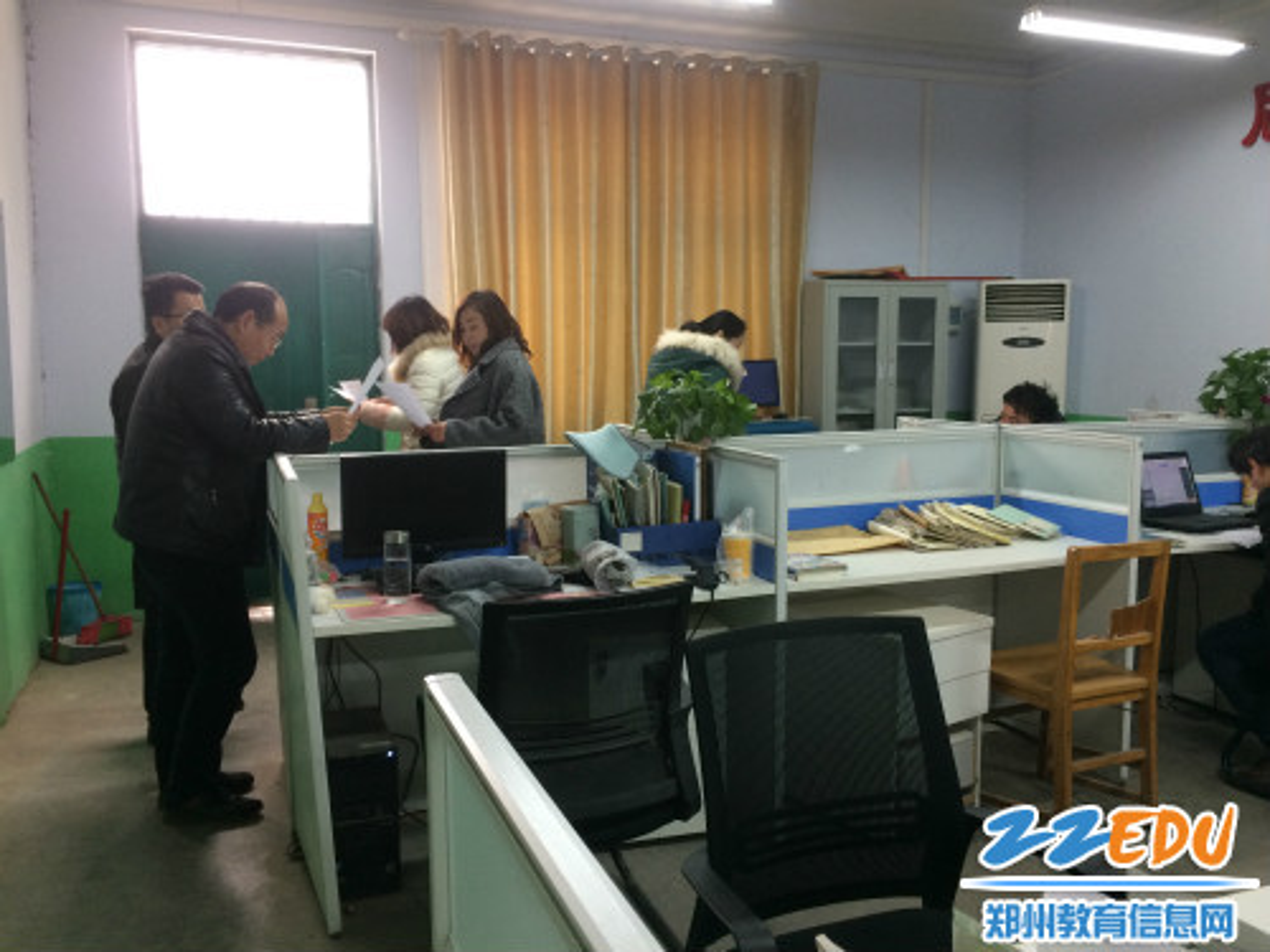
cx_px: 635
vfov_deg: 48.2
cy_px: 476
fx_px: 1064
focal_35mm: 29
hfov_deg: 61.7
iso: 125
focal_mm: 4.15
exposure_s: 1/33
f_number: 2.2
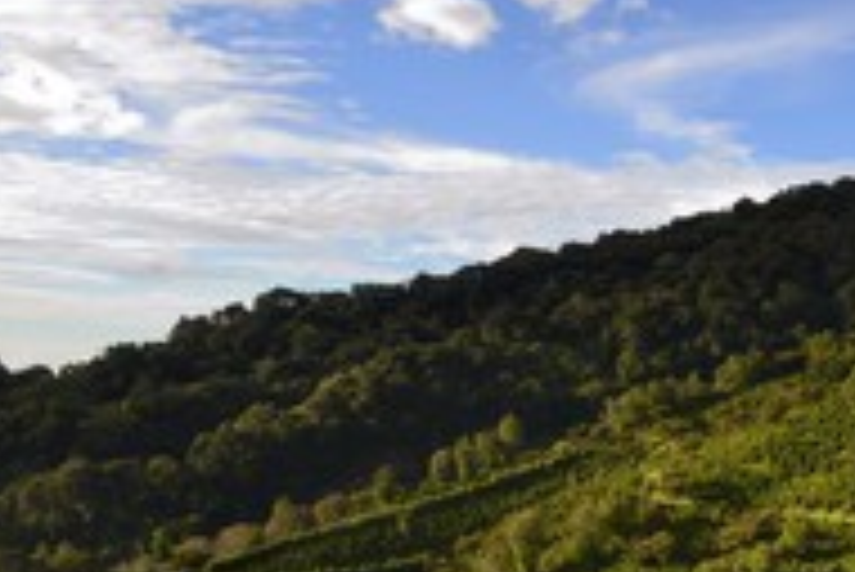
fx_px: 1260
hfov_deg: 36.8
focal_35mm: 53
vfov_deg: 24.8
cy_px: 518
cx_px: 621
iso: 800
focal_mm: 24
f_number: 16
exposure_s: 1/100
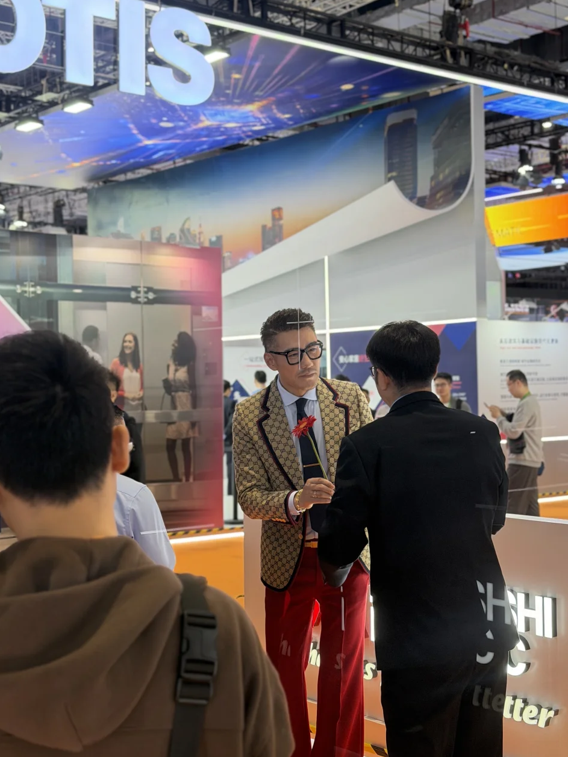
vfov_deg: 34.9
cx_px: 296
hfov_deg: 26.6
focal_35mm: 55
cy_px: 381
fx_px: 1203
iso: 80
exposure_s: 1/121
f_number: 1.78
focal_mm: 6.76
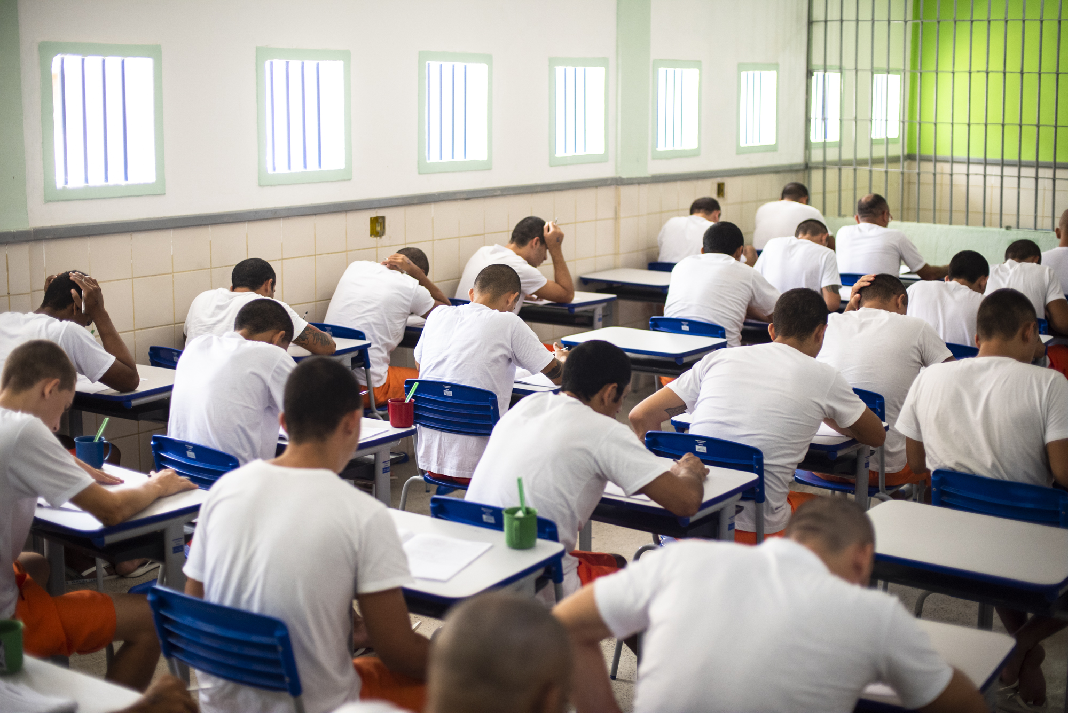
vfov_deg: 27.0
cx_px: 534
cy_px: 356
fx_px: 1484
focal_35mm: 50
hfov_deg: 39.6
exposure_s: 1/500
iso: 1600
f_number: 2
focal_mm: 50
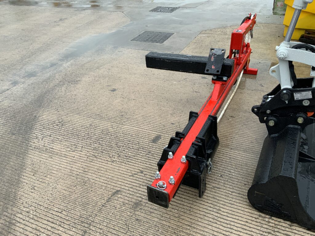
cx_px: 158
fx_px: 264
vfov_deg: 48.2
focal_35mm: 29
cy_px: 118
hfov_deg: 61.7
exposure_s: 1/90
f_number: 1.8
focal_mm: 3
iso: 64
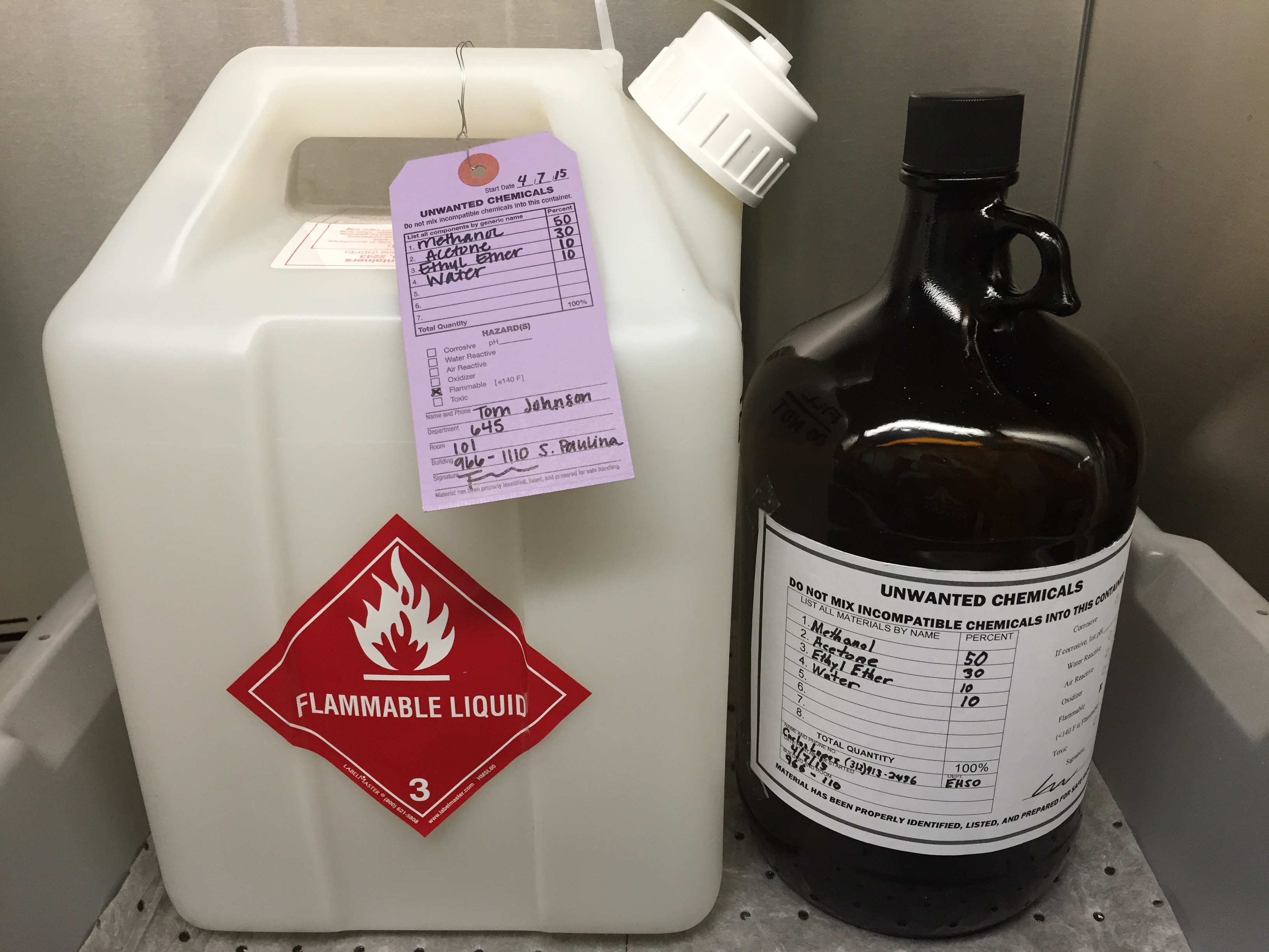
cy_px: 476
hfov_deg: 61.7
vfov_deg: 48.2
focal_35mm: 29
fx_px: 1063
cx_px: 634
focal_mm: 4.15
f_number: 2.2
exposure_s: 1/30
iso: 32
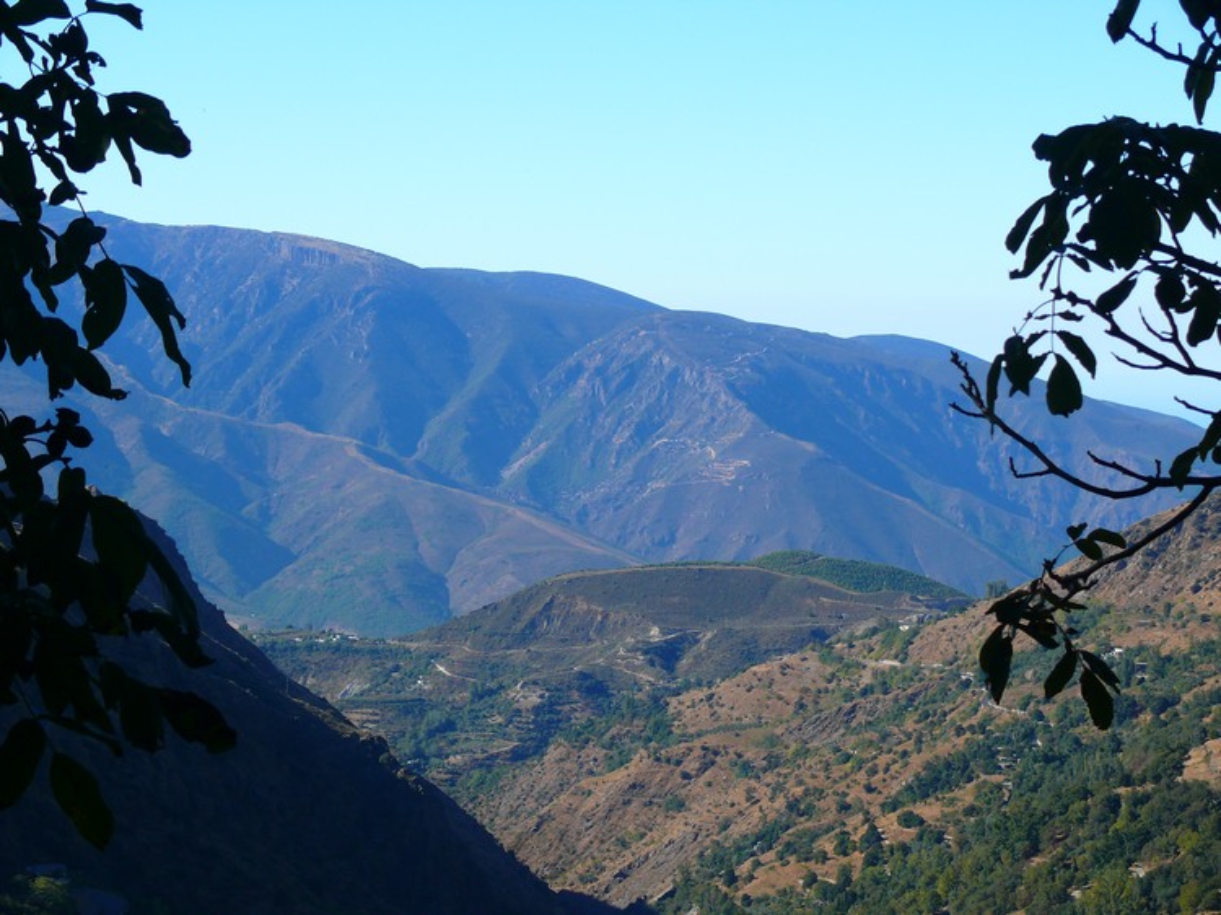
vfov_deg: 16.2
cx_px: 610
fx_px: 3209
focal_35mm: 91
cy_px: 458
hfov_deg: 21.5
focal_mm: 19.2
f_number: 5
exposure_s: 1/200
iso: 100
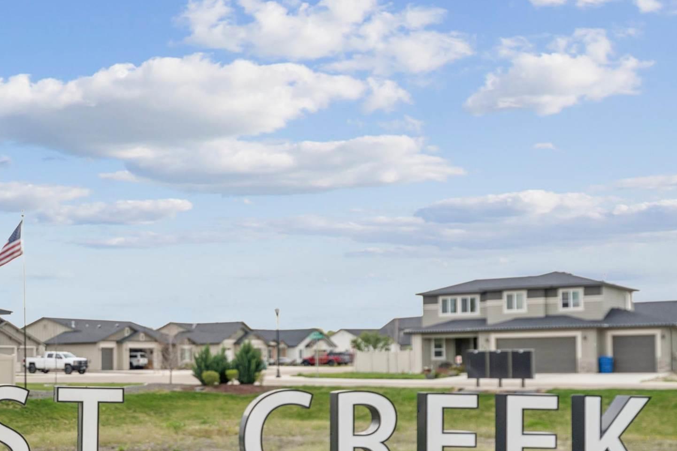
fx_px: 925
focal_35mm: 49
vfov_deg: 26.8
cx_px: -4
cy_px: 375
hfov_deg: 36.1
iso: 100
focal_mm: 23.1
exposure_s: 1/640
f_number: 4.5
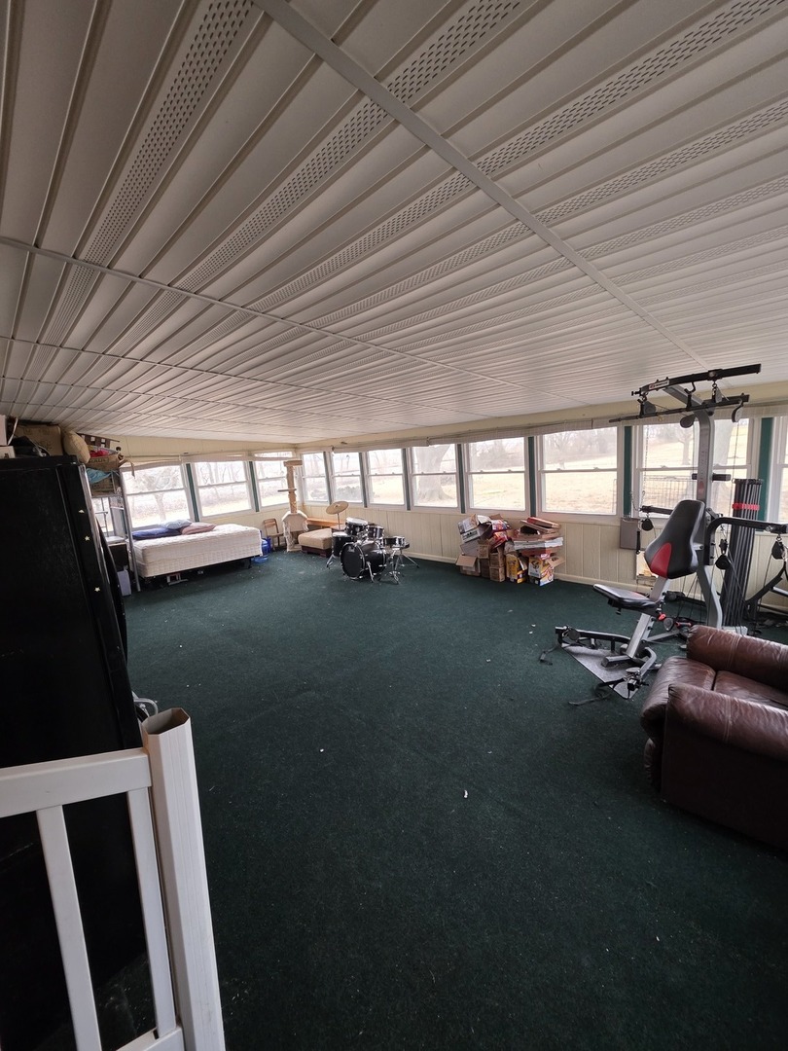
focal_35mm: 13
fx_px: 395
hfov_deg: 89.9
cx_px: 394
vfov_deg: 106.2
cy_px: 526
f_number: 1.9
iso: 500
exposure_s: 1/60
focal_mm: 2.2
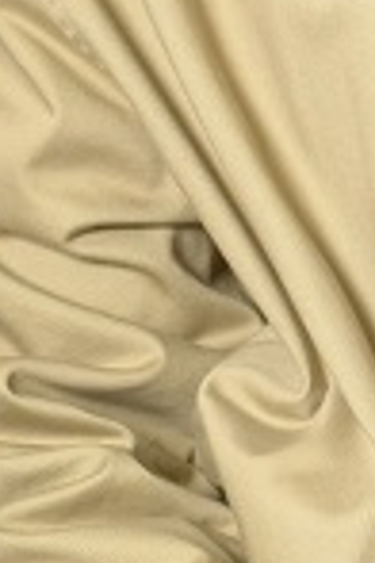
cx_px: 406
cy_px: -262
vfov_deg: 4.7
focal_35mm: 439
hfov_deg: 3.1
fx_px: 6859
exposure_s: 1/125
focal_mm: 72
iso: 100
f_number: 8
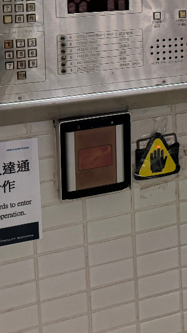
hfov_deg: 14.9
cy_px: -8
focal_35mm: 75
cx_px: 286
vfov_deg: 26.6
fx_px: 661
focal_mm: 6.76
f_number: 1.78
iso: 200
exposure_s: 1/100
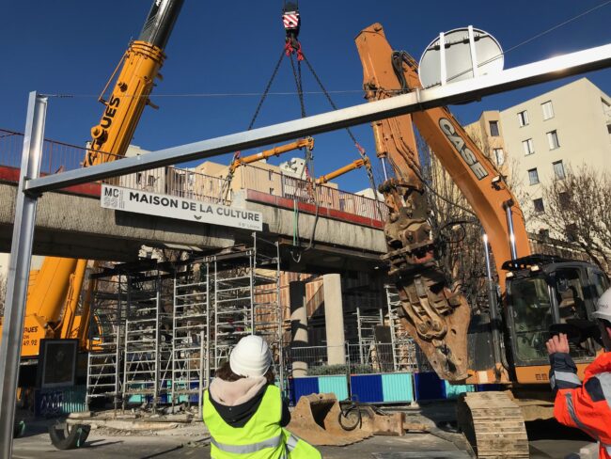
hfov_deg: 63.4
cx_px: 306
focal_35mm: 28
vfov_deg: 49.8
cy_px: 230
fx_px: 494
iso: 20
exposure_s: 1/3690
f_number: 1.8
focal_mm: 3.99
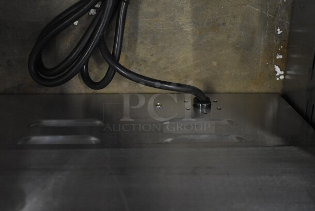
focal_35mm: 36
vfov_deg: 37.0
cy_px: 106
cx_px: 158
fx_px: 315
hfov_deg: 53.1
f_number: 3.8
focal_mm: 24
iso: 4000
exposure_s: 1/125
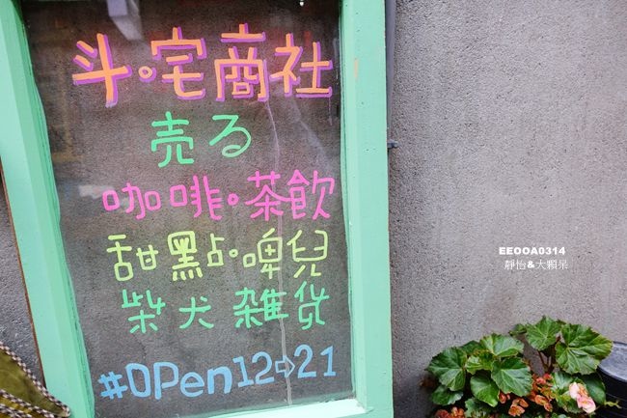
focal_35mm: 24
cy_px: 209
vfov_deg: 53.1
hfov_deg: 73.8
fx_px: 418
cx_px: 314
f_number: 2.8
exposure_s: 1/50
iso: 125
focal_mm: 8.8
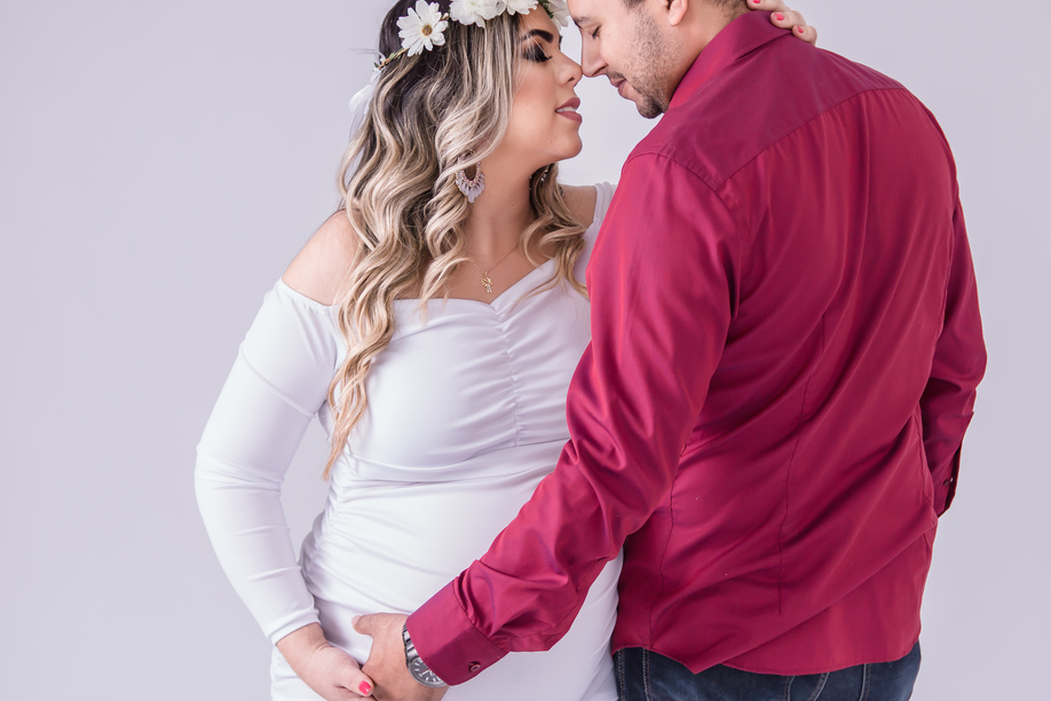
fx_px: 2004
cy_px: 320
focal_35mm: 69
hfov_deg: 29.4
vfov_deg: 19.8
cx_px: 555
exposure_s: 1/200
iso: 80
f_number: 2.5
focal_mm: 35
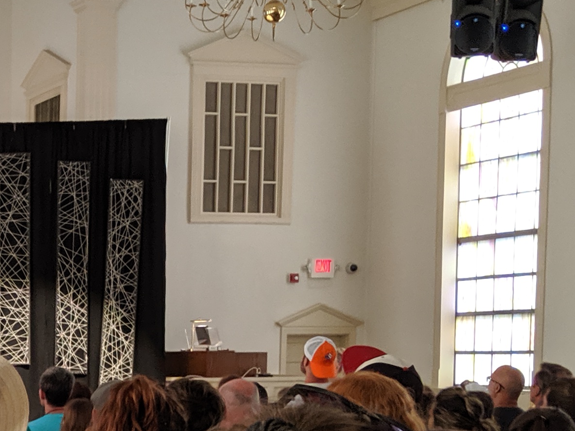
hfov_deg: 19.7
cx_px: -164
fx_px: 1528
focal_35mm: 92
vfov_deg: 15.7
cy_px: 443
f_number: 1.8
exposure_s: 1/24
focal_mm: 4.44
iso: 244
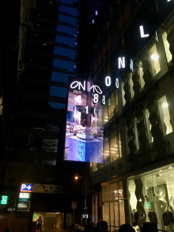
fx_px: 194
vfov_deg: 61.7
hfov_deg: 48.2
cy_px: 116
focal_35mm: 29
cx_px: 87
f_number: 2.2
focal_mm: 4.15
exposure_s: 1/33
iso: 64
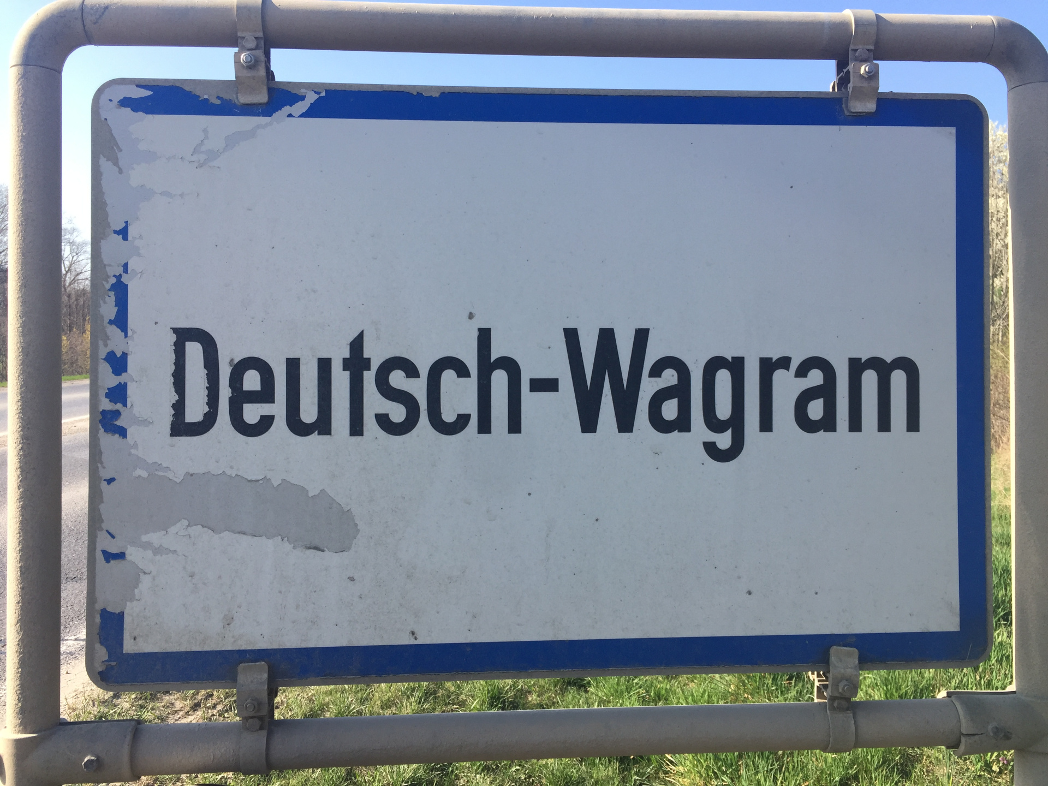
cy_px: 393
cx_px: 524
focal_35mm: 29
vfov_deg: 48.2
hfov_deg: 61.7
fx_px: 878
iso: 32
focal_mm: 4.15
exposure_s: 1/732
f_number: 2.2
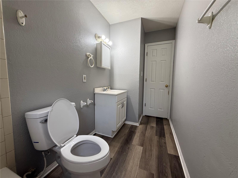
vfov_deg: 85.7
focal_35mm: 14
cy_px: 89
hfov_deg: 102.1
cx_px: 119
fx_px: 96
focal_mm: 2.22
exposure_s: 1/120
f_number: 2.2
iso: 125
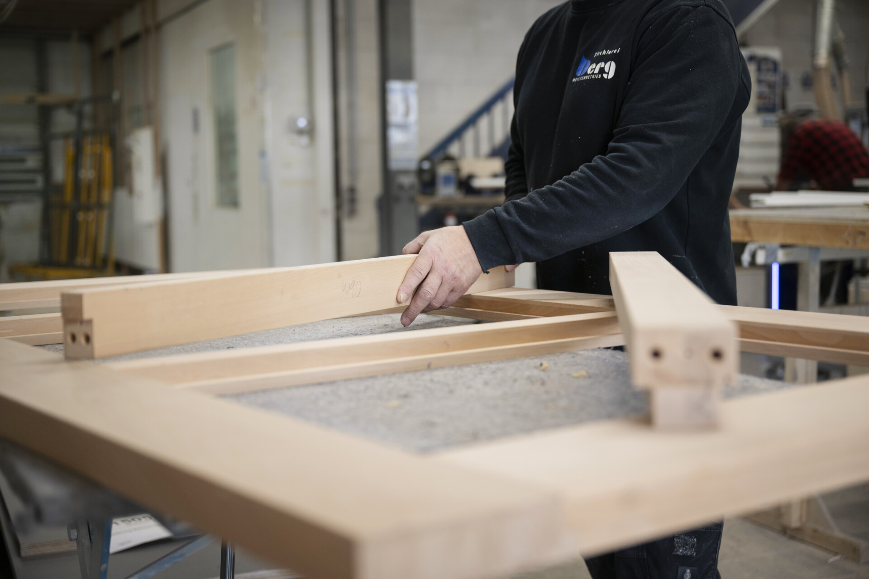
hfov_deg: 40.3
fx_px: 1183
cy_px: 290
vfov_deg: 27.5
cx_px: 434
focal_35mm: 49
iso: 400
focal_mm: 49
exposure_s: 1/160
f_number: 2.8
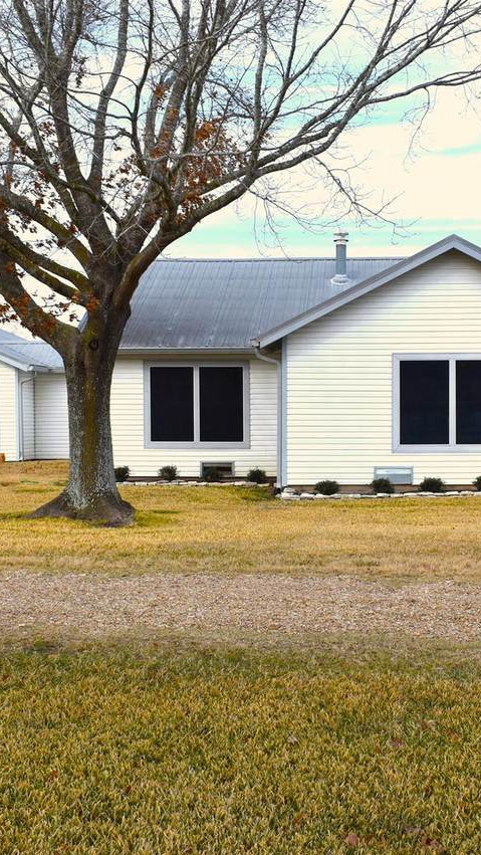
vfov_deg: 39.9
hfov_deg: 23.0
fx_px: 1178
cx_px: 308
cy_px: 428
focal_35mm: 52
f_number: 8
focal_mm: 22
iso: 110
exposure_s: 1/250
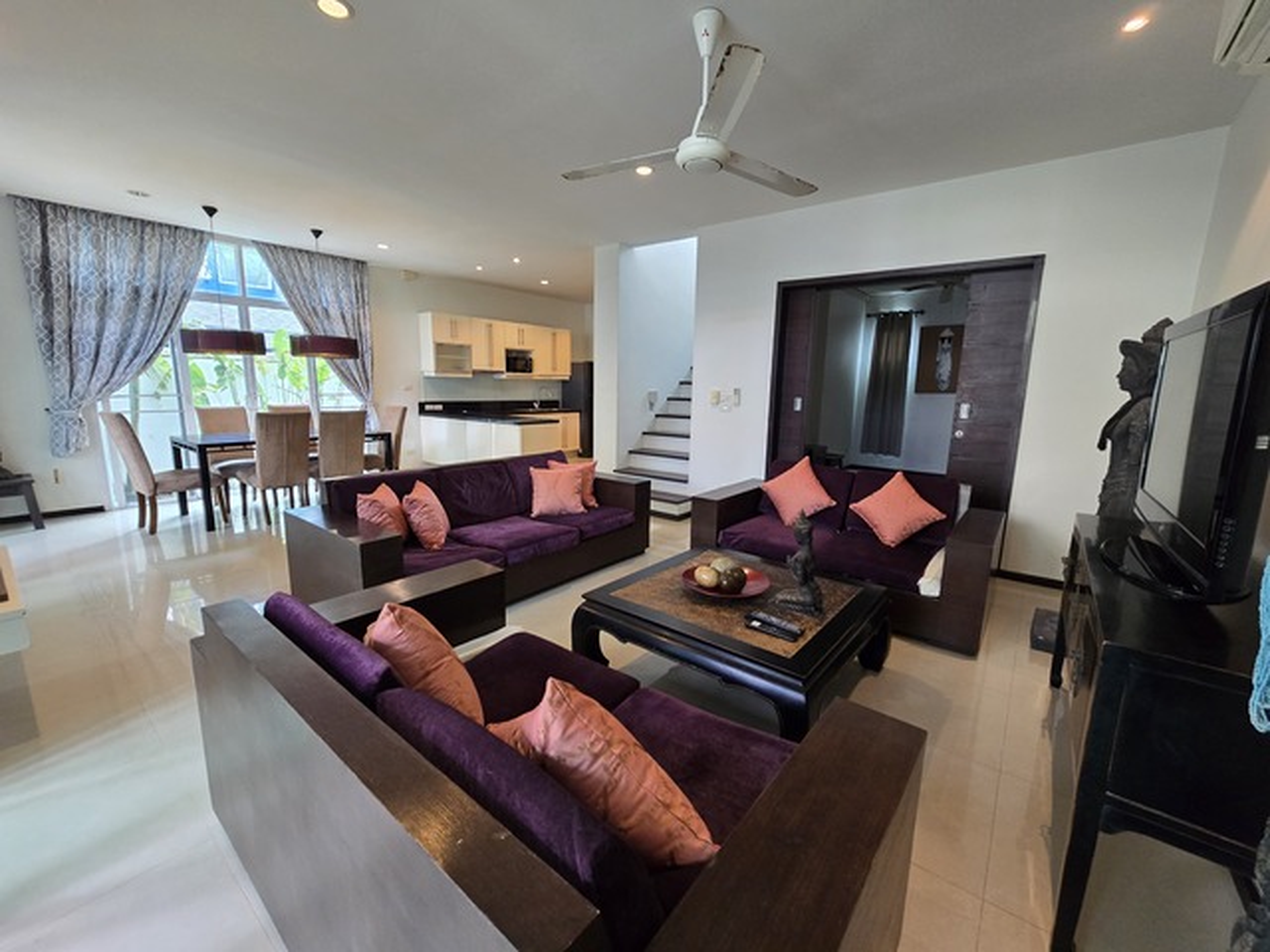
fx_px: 477
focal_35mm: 13
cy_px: 476
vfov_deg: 89.9
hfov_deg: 106.2
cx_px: 635
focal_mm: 2.2
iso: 200
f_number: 2.2
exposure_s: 1/50
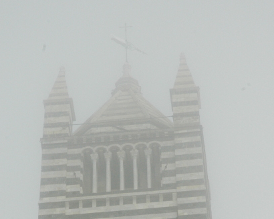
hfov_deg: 11.2
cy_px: 202
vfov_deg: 8.9
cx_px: 129
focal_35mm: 173
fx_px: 1403
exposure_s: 1/800
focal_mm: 70
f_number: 14
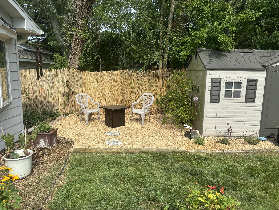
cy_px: 105
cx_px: 140
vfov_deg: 53.1
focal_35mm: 26
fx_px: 210
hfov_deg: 67.3
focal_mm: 5.96
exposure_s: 1/1984
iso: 50
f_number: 1.6
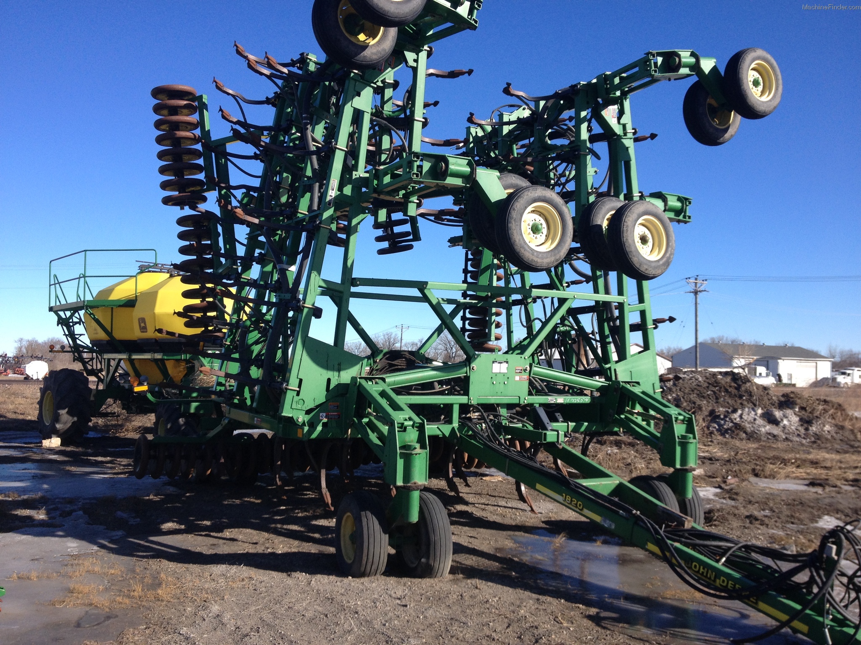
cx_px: 430
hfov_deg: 52.6
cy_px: 322
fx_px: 871
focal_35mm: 35
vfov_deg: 40.7
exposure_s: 1/1227
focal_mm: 4.28
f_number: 2.4
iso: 50
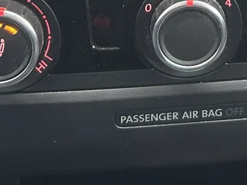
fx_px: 835
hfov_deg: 16.4
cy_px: -139
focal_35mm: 117
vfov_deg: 11.8
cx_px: 257
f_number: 1.5
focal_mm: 5.7
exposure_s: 1/59
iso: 200
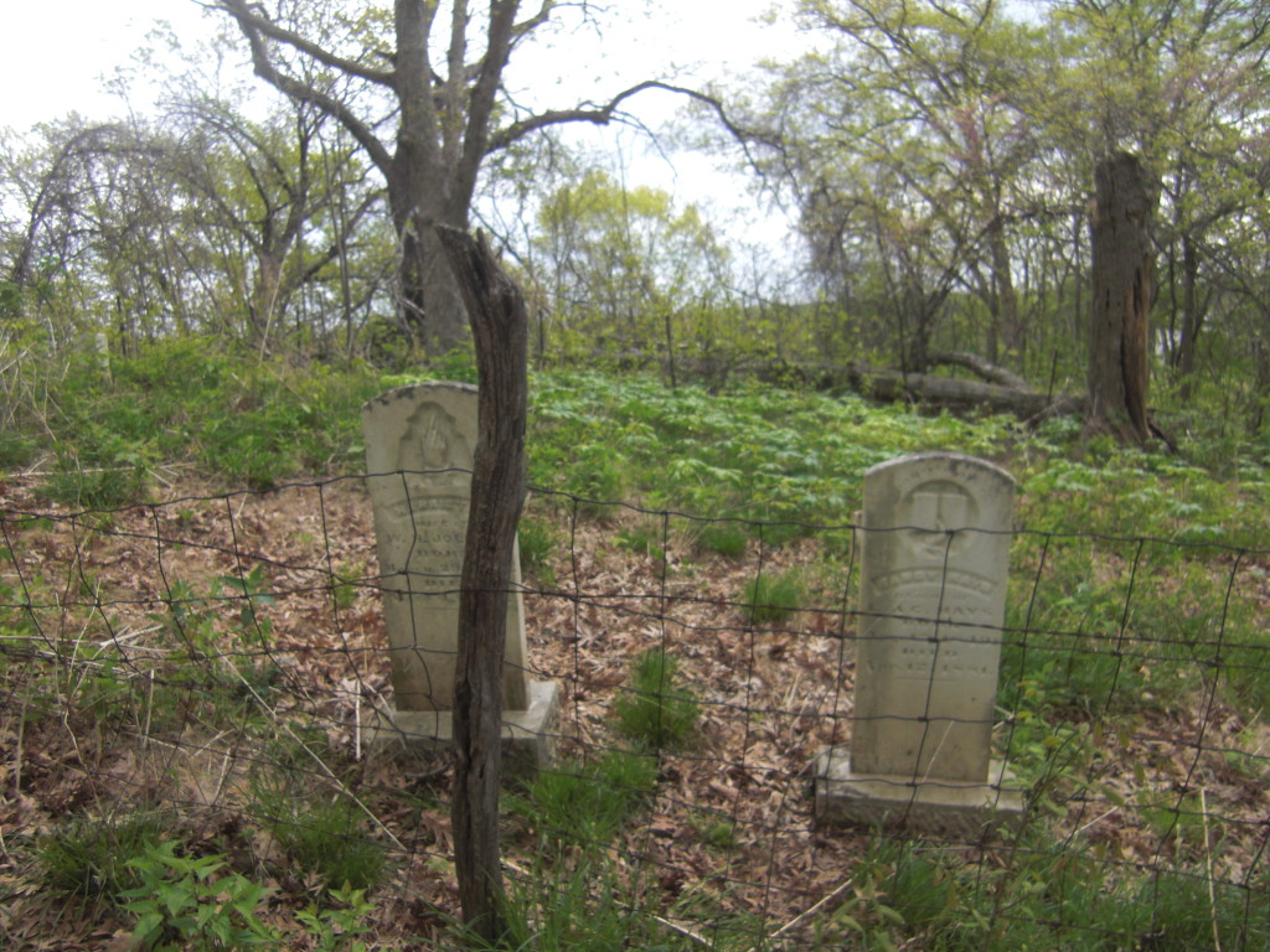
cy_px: 476
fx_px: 1027
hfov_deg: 63.4
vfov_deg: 49.7
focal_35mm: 28
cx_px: 635
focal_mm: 4.9
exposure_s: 1/320
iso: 50
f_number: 2.6
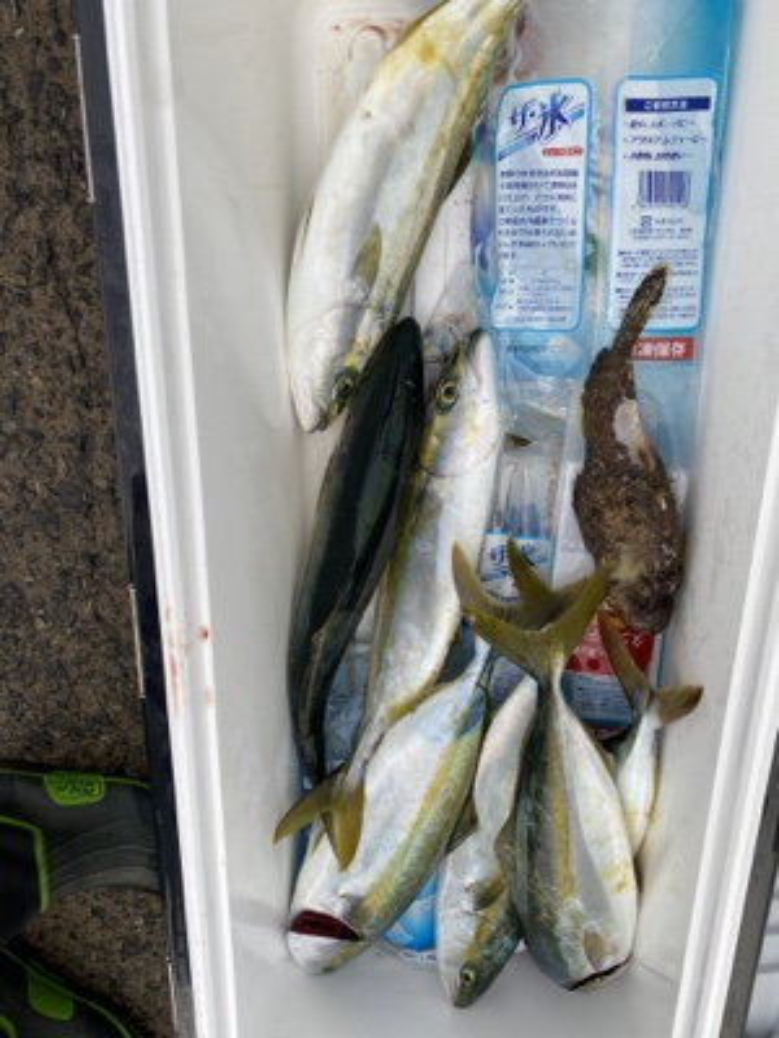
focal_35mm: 26
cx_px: 390
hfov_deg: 53.1
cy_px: 519
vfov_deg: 67.3
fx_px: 780
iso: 40
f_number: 1.8
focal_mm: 4.25
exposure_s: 1/122
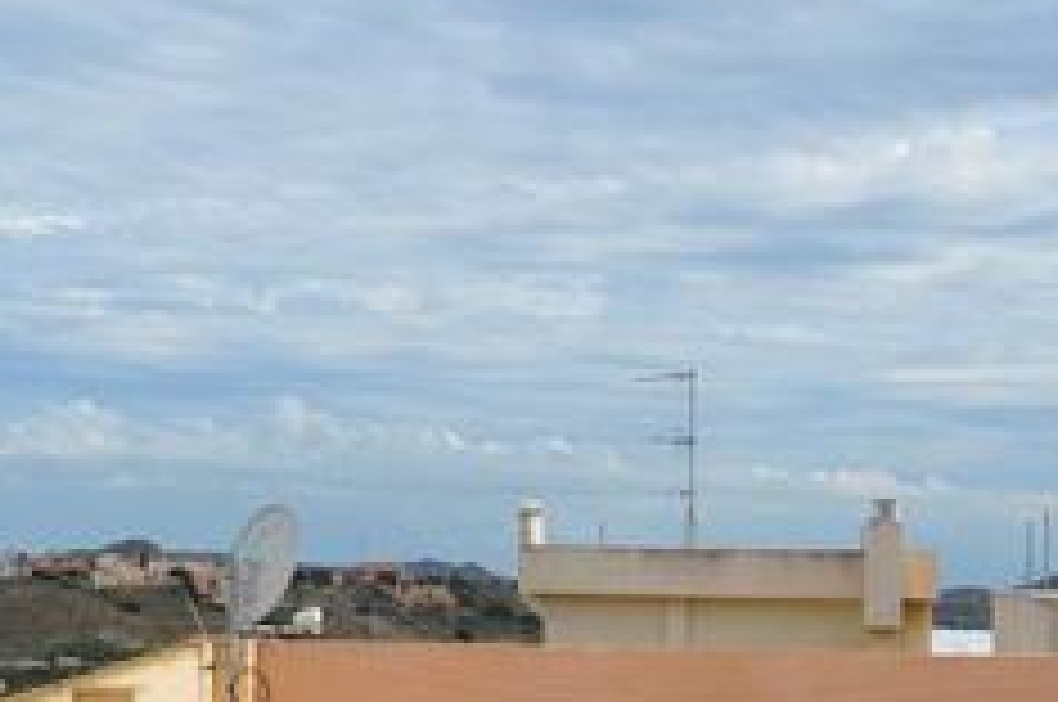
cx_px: 610
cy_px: 716
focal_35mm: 94
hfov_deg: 21.6
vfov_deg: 14.2
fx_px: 2773
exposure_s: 1/320
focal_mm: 21
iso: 100
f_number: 9
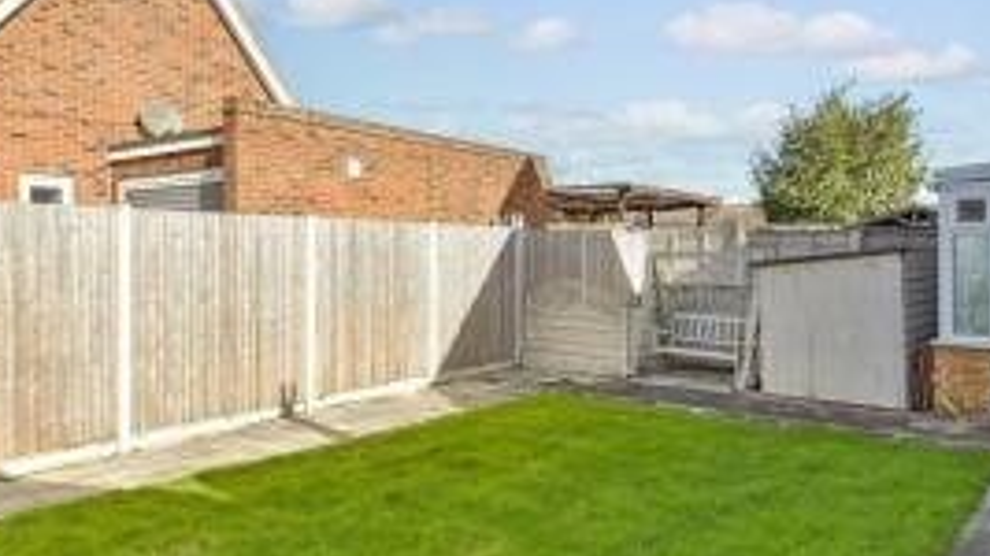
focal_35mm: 28
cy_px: 269
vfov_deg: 41.5
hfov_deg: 67.8
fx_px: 735
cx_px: 530
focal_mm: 10
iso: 640
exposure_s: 1/400
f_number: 10
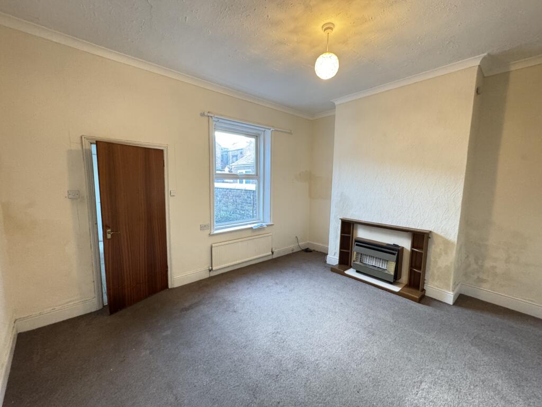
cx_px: 271
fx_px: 219
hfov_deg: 102.1
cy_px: 204
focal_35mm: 14
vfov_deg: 85.7
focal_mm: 2.22
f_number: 2.2
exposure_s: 1/50
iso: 640
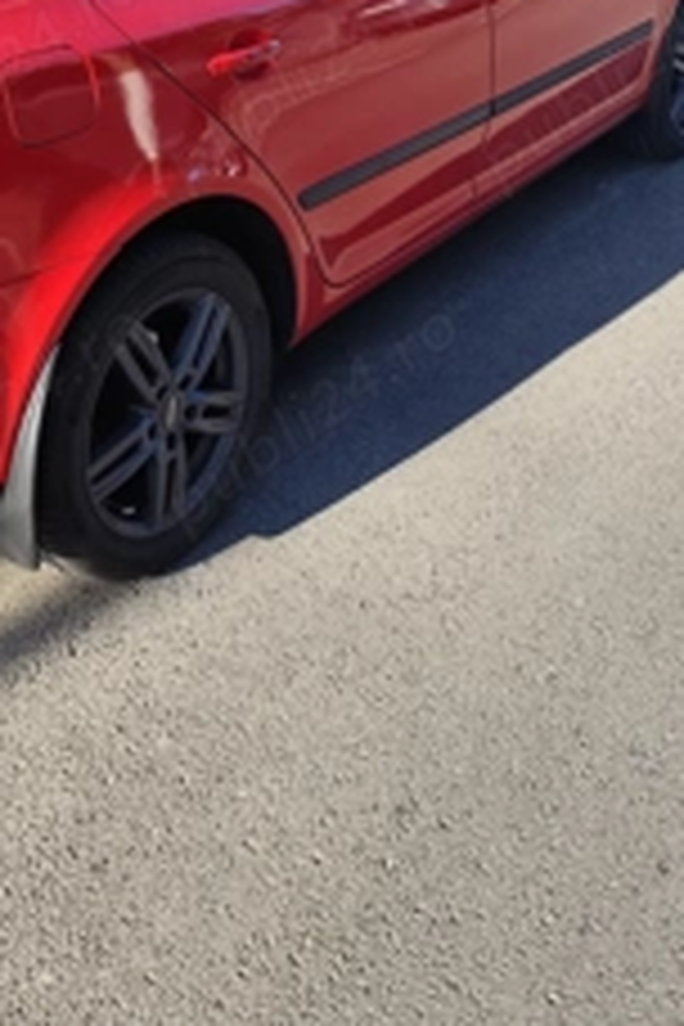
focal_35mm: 42
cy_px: 148
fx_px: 1197
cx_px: 153
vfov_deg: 43.3
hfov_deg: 31.2
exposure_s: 1/505
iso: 50
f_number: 1.65
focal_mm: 6.19
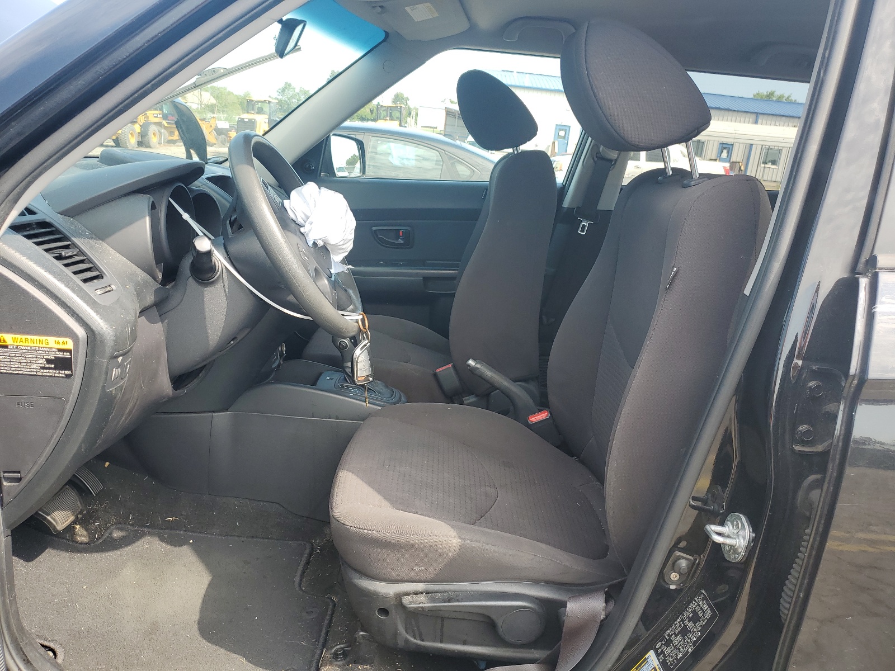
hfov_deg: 67.3
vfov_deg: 53.1
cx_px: 448
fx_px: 672
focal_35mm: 26
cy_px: 336
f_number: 1.5
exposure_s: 1/400
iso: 50
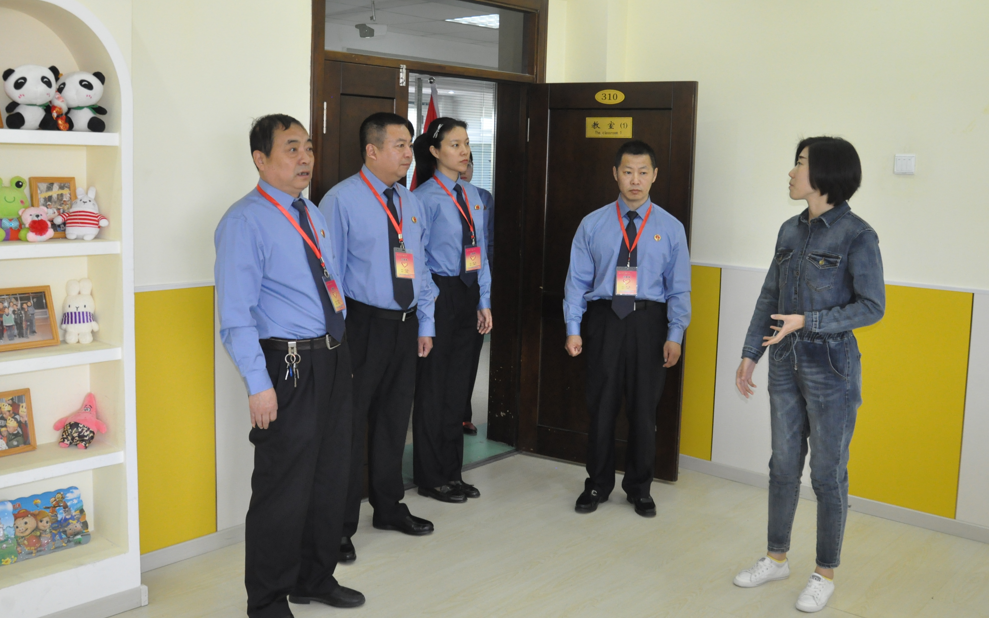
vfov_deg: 38.1
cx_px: 464
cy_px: 240
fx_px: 889
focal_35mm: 33
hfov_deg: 58.1
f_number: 4.5
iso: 1250
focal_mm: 18
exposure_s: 1/80
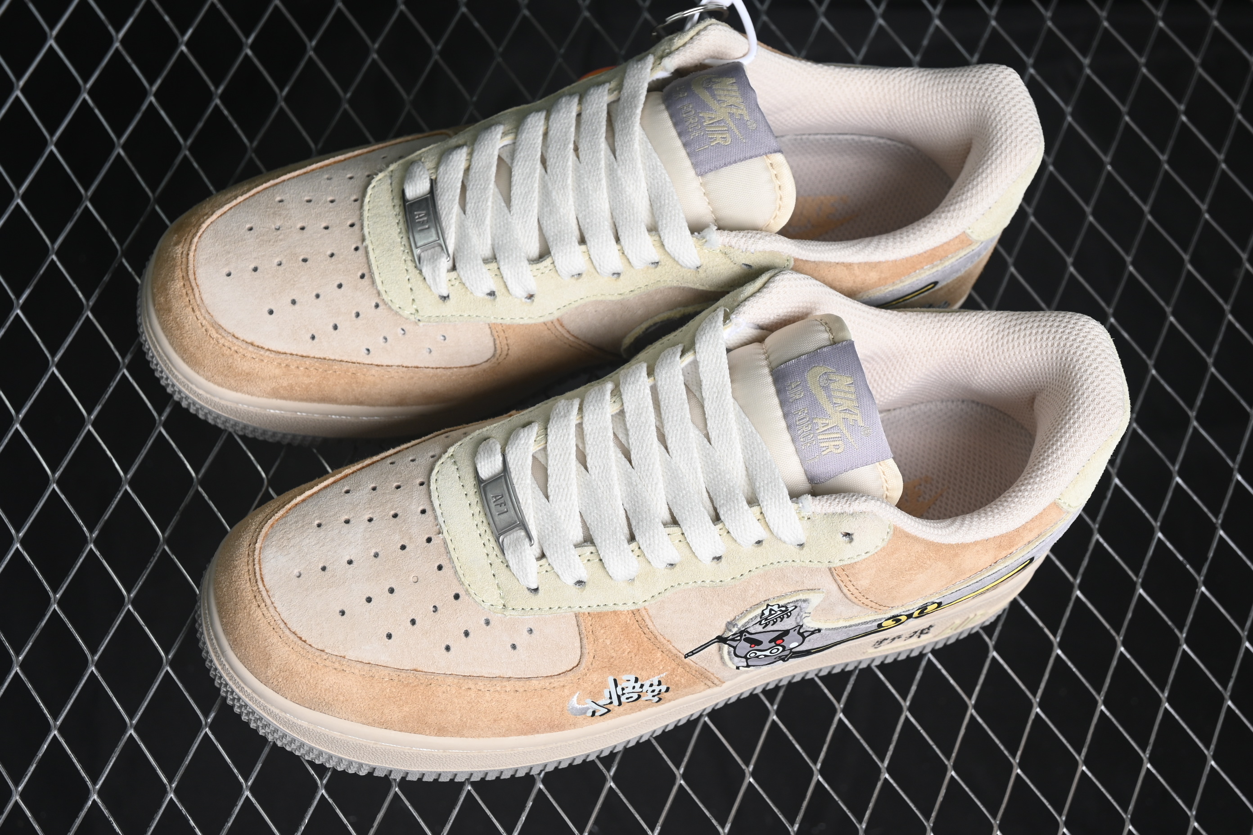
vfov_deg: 18.2
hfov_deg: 27.0
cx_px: 626
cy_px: 418
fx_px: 2610
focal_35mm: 75
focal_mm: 50
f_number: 6.3
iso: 160
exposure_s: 1/60
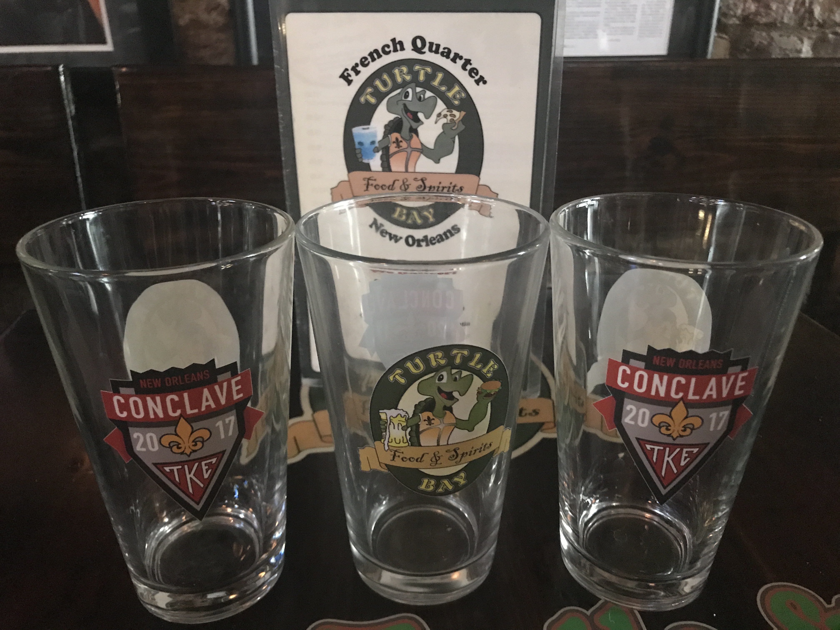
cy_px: 315
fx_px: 679
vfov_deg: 49.7
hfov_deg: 63.4
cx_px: 420
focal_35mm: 28
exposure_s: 1/4
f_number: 1.8
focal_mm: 3.99
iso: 200
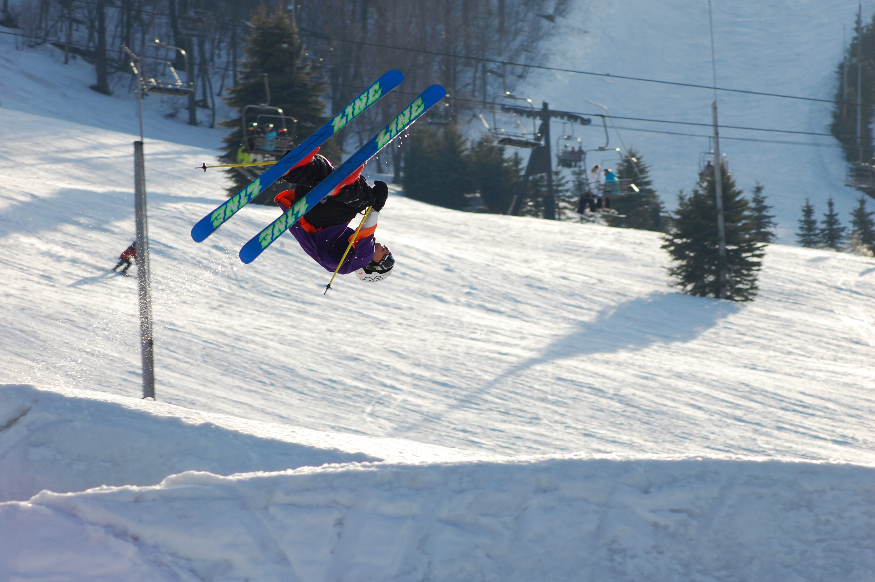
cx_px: 438
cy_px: 291
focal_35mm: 202
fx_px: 4917
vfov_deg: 6.8
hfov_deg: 10.2
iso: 200
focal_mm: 135
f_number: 6.3
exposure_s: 1/640
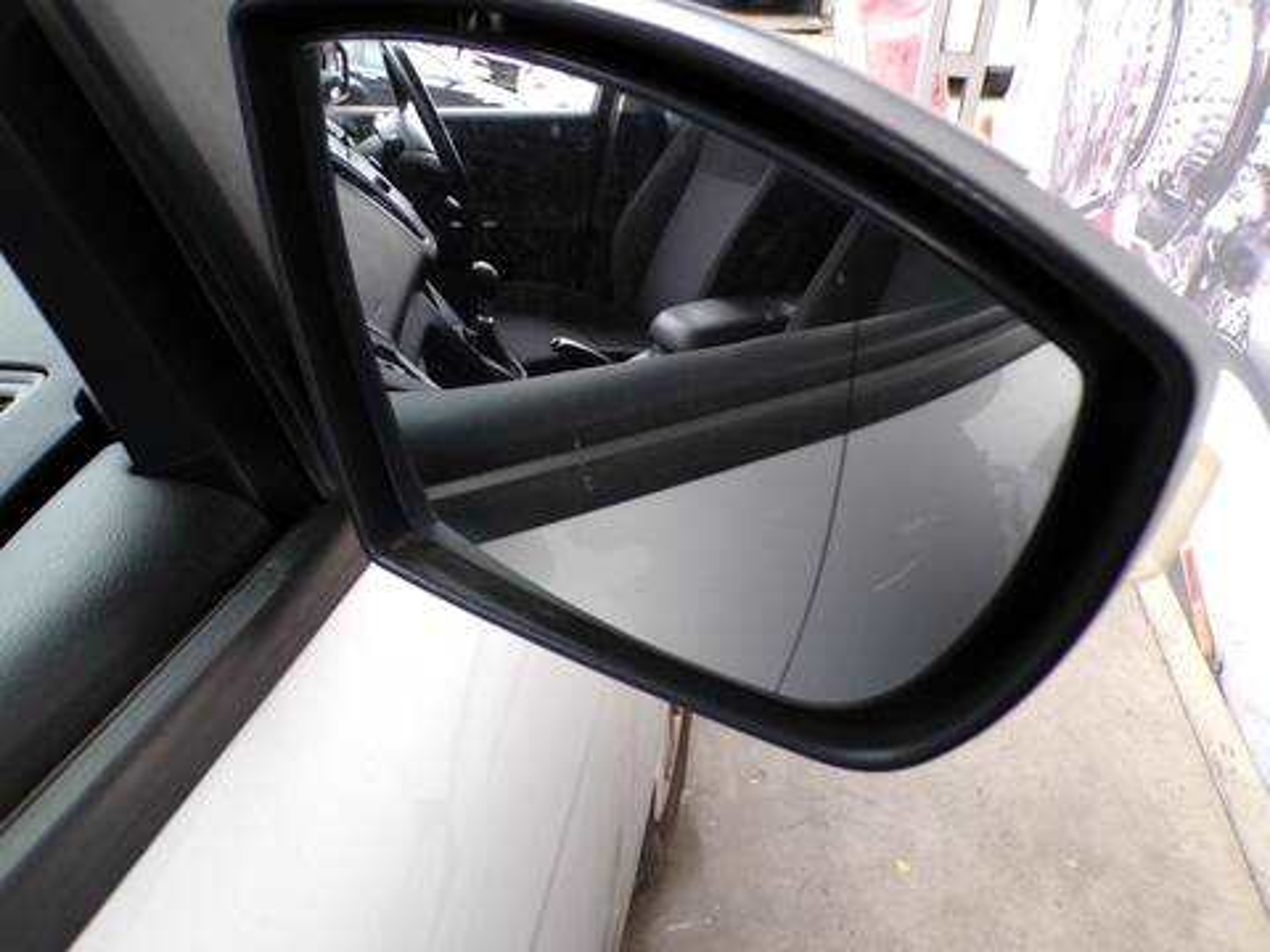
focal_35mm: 24
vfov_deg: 56.8
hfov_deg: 71.6
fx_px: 881
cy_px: 476
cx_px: 635
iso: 100
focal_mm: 4.3
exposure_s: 1/50
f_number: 3
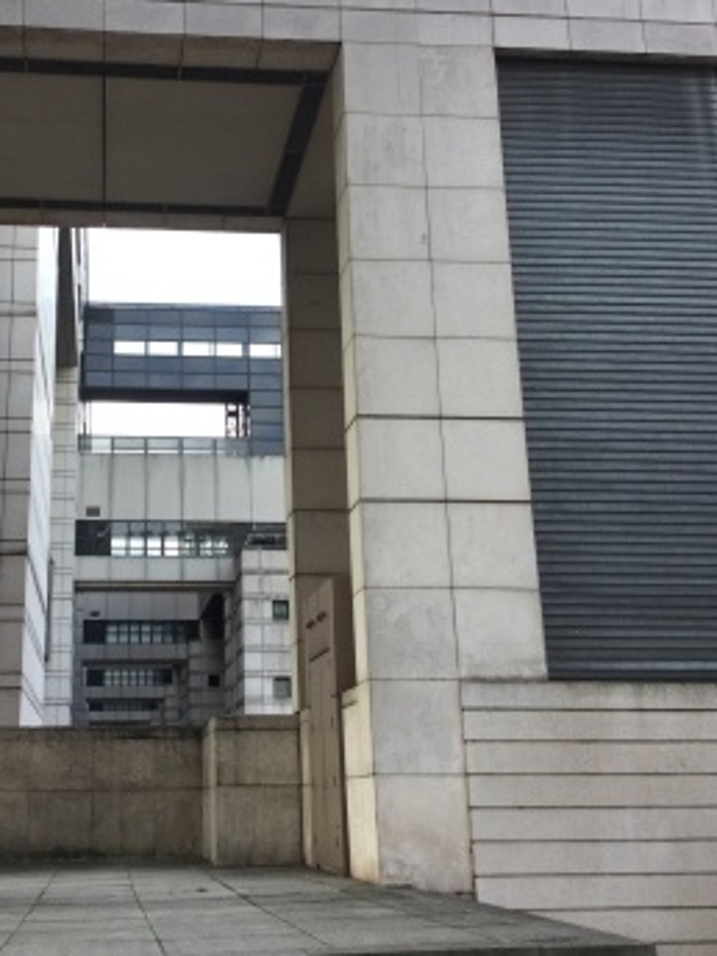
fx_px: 1243
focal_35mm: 45
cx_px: 226
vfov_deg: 41.9
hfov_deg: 31.9
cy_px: 400
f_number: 2.4
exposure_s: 1/102
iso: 25
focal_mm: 3.3
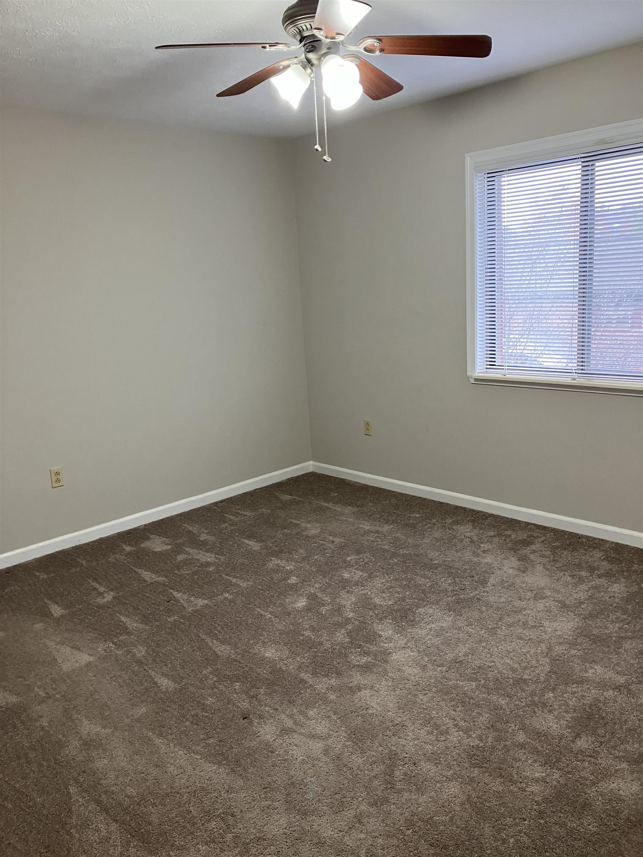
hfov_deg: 49.7
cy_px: 428
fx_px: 693
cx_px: 322
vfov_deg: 63.4
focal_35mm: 28
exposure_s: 1/60
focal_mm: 3.99
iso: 125
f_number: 1.8
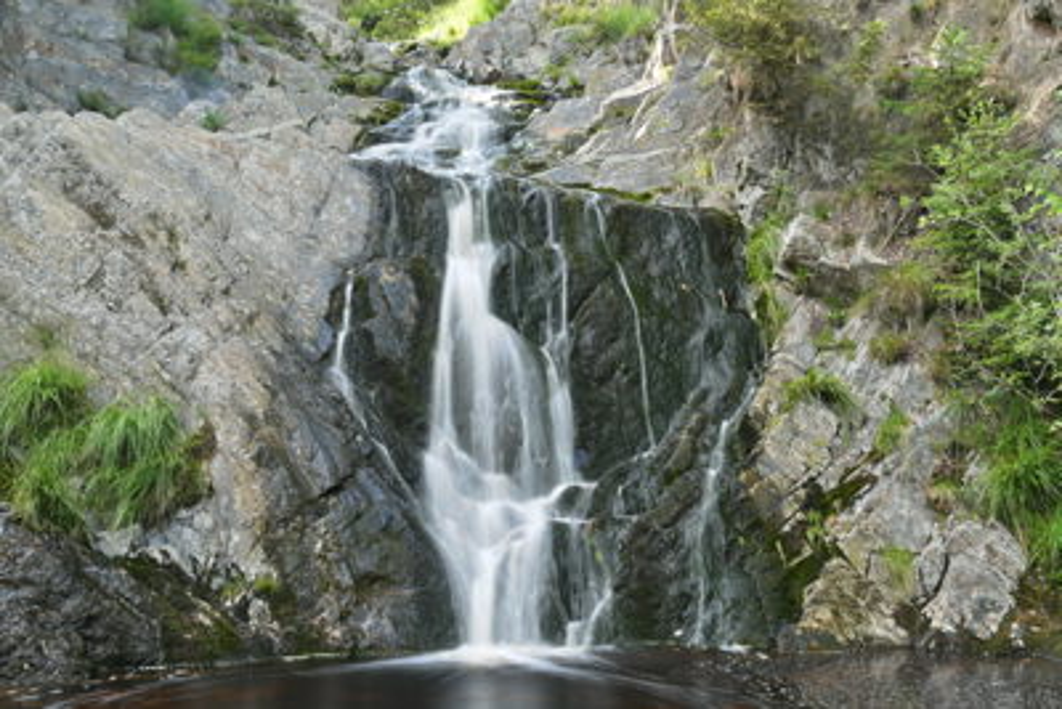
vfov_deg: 26.0
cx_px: 531
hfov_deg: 38.2
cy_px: 354
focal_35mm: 52
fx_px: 1534
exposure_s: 1
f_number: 13
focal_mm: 35
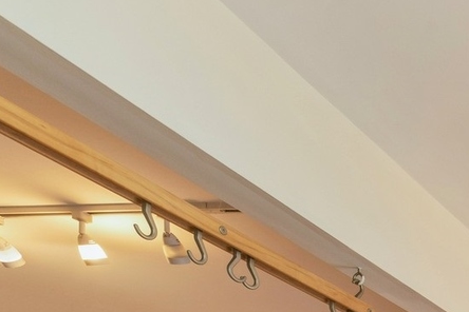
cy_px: 553
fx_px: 664
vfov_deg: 19.8
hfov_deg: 23.1
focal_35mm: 51
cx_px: 820
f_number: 9
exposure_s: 1/3
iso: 200
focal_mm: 14
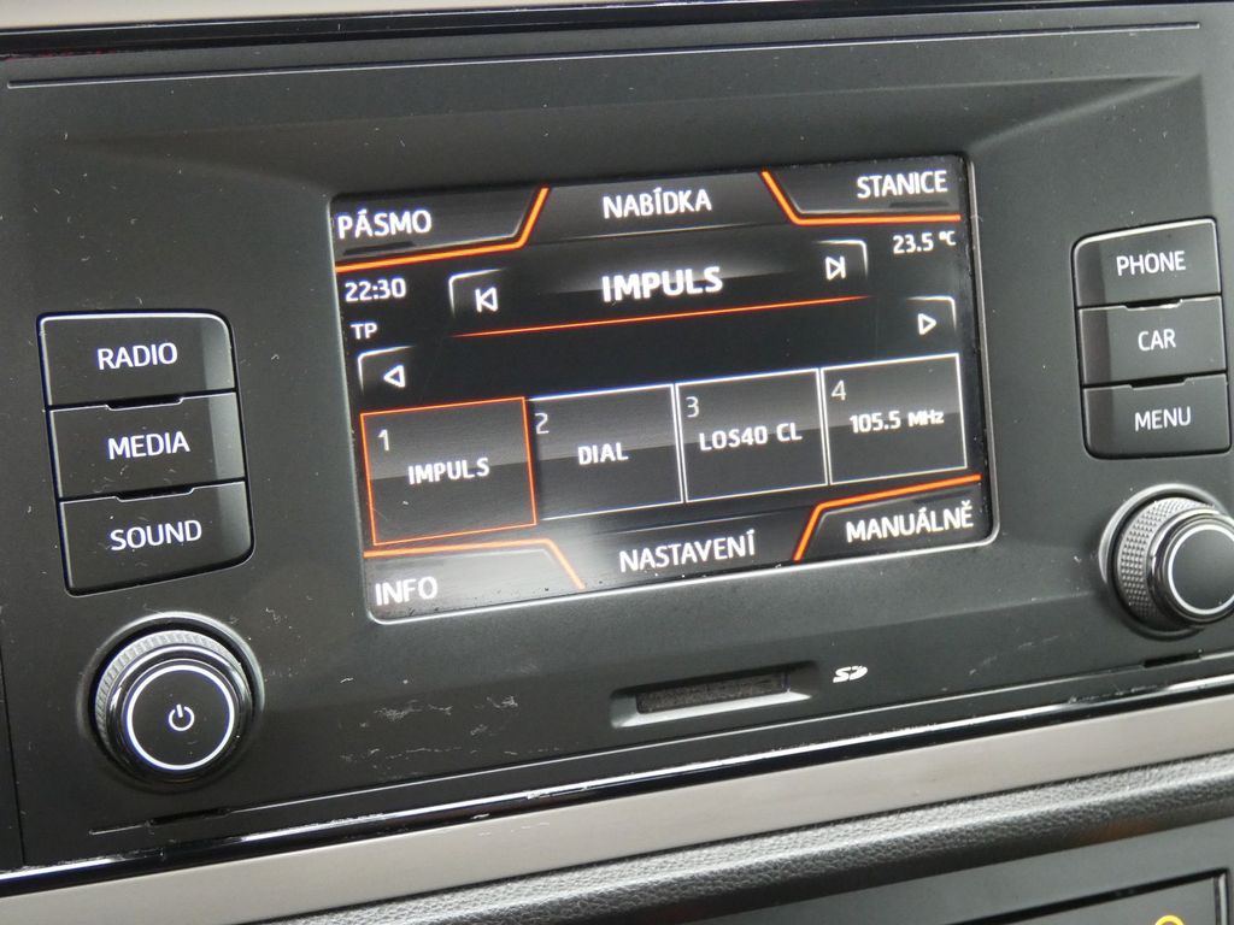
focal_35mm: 55
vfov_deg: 26.6
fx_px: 1961
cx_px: 617
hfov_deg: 34.9
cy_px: 462
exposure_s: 1/80
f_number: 4
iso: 800
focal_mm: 9.9
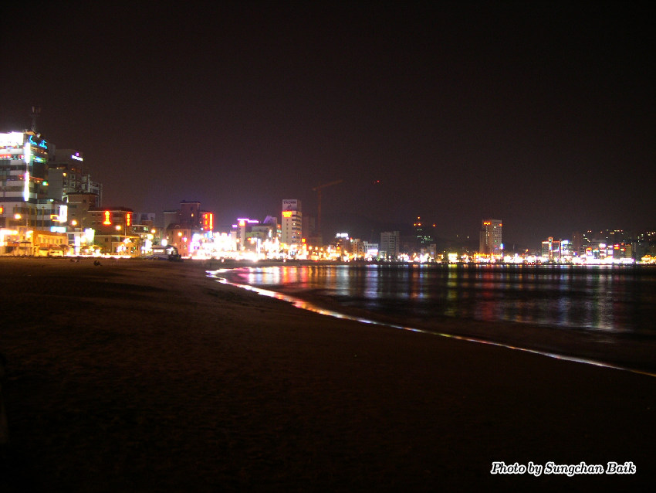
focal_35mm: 38
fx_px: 720
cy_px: 246
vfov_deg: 37.7
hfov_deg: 49.0
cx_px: 328
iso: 100
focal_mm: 8
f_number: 2.8
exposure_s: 2
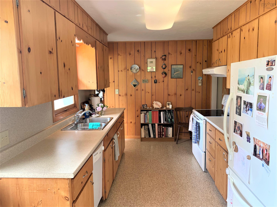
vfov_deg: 53.1
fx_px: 208
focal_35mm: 26
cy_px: 104
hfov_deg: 67.3
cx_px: 138
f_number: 1.8
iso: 64
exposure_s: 1/60
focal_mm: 4.25
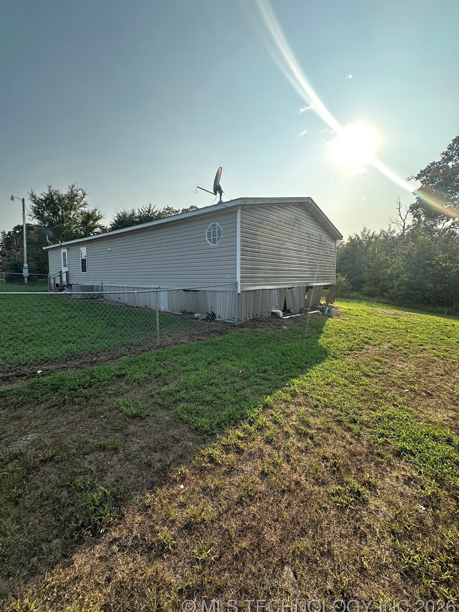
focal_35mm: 15
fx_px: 265
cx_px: 214
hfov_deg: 81.6
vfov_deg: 98.2
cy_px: 298
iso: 40
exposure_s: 1/1208
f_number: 2.2
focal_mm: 2.22
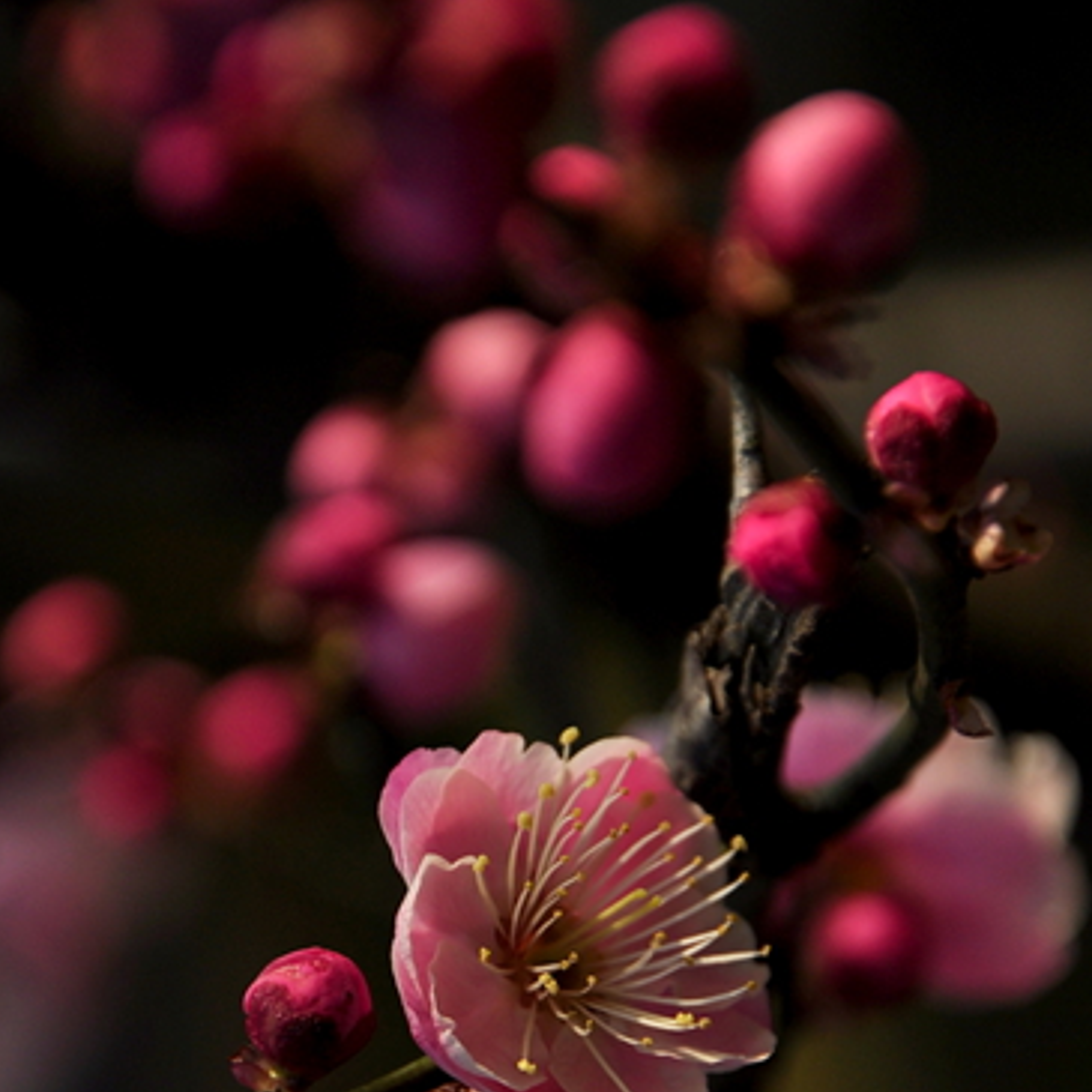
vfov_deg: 6.0
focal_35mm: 293
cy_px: 918
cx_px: 549
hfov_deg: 6.0
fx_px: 10455
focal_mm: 105
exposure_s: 1/640
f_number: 5.6
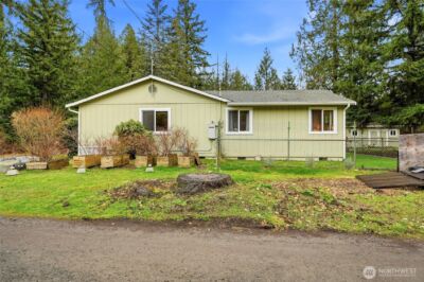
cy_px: 141
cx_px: 212
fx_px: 265
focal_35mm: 22
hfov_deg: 77.4
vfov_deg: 56.1
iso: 400
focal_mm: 22.5
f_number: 9
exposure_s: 1/1250
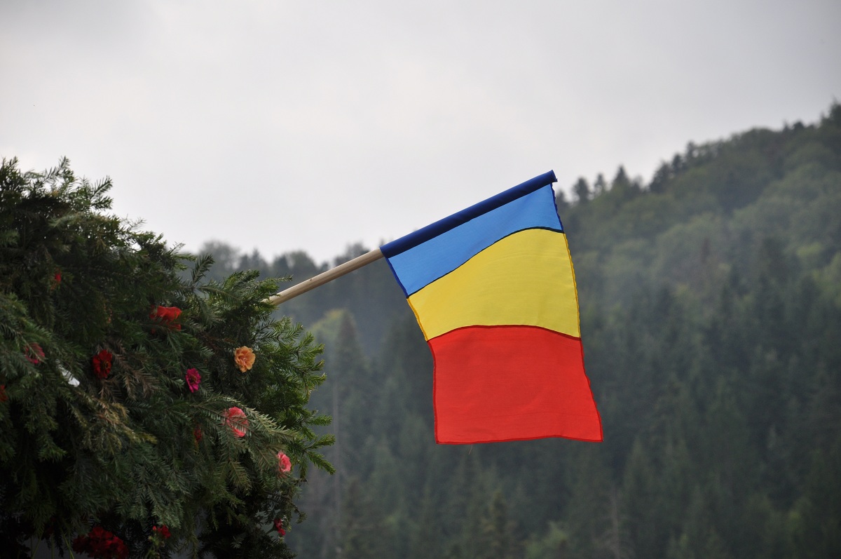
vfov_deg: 8.7
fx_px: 3675
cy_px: 280
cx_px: 420
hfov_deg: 13.1
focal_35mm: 158
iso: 250
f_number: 10
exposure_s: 1/1600
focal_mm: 105
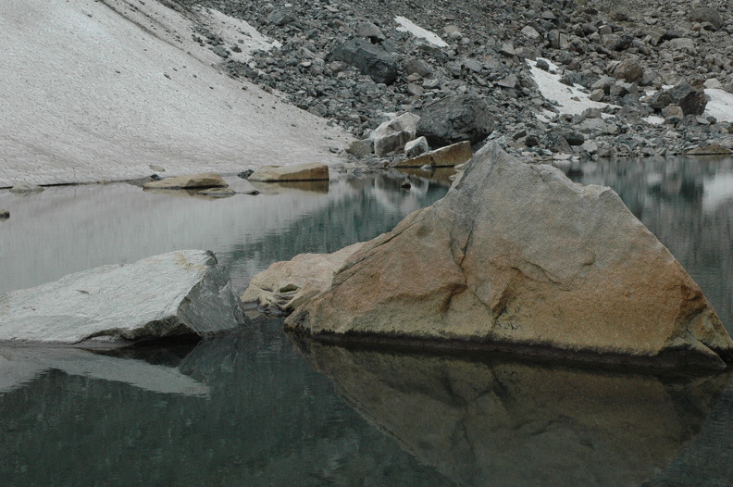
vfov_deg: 23.7
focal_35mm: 57
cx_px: 366
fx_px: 1159
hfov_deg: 35.1
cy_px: 244
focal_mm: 38
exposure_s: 1/800
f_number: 9
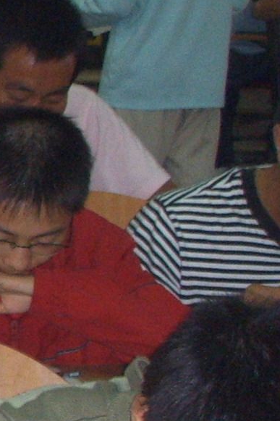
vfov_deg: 11.4
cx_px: -622
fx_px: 2113
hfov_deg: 6.7
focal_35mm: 181
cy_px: 239
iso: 152
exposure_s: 1/45
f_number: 3.5
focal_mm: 6.6
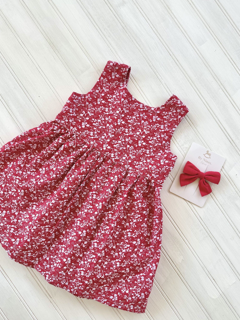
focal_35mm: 25
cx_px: 121
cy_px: 157
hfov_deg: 54.9
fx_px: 231
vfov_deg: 69.4
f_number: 1.78
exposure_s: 1/335
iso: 80
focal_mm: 6.86
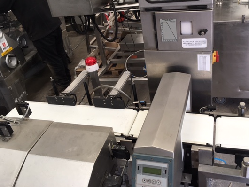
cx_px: 148
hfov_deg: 52.3
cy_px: 78
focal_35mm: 35
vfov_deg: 40.6
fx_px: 252
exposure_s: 1/100
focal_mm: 4.15
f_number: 2.2
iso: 40
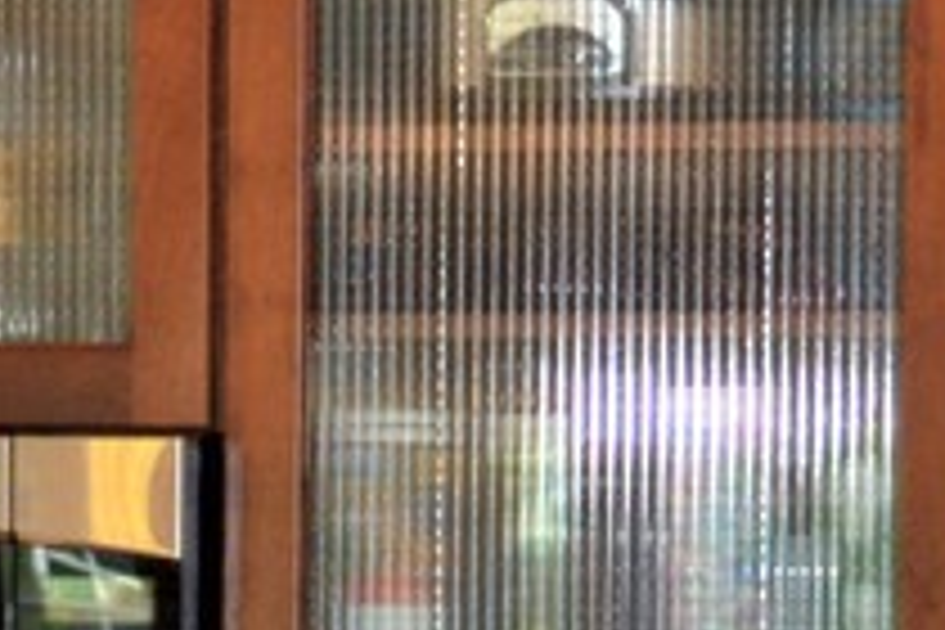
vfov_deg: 4.5
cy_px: 909
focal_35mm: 301
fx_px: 7901
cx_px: -360
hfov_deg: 6.8
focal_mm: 26
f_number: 4
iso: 800
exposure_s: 1/60
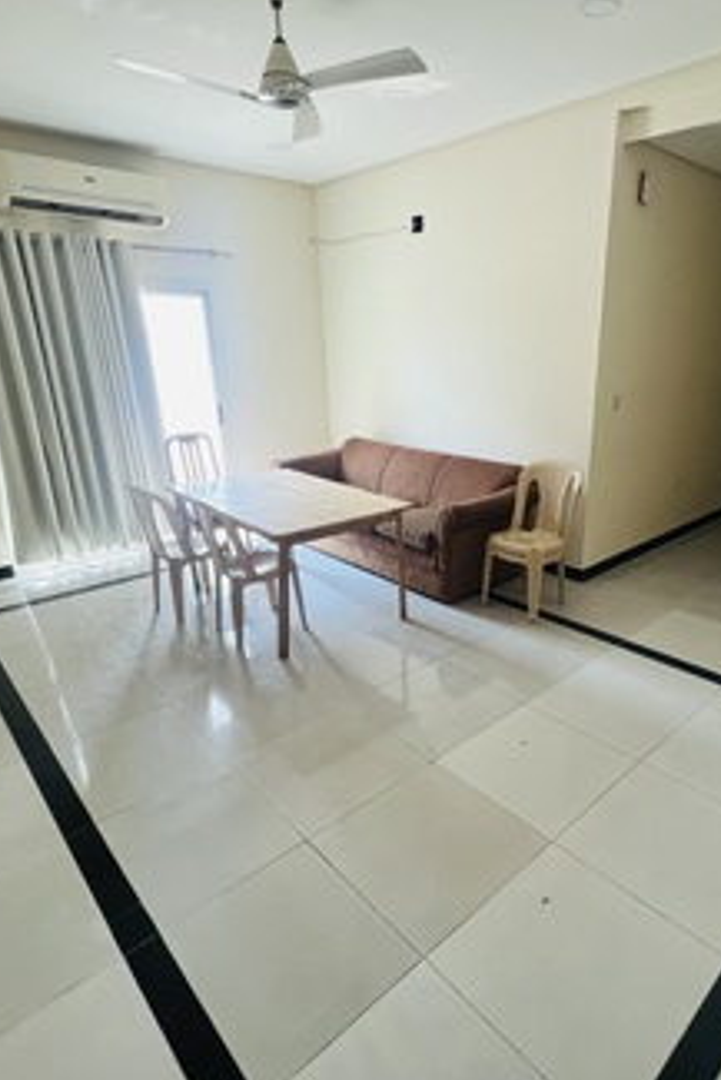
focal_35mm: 19
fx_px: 570
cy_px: 563
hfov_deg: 63.9
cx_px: 440
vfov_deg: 86.8
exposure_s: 1/99
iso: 125
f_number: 1.8
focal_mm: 1.57
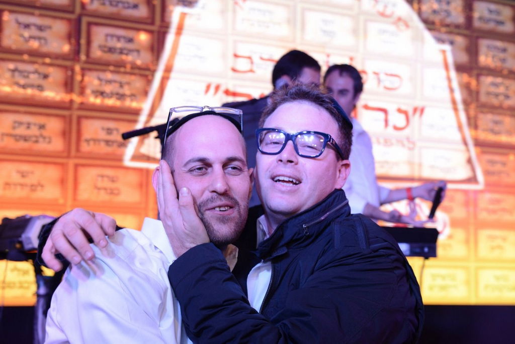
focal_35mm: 60
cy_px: 172
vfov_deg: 22.6
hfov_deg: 33.4
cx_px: 258
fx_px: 858
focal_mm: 60
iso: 1600
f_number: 6.3
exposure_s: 1/100
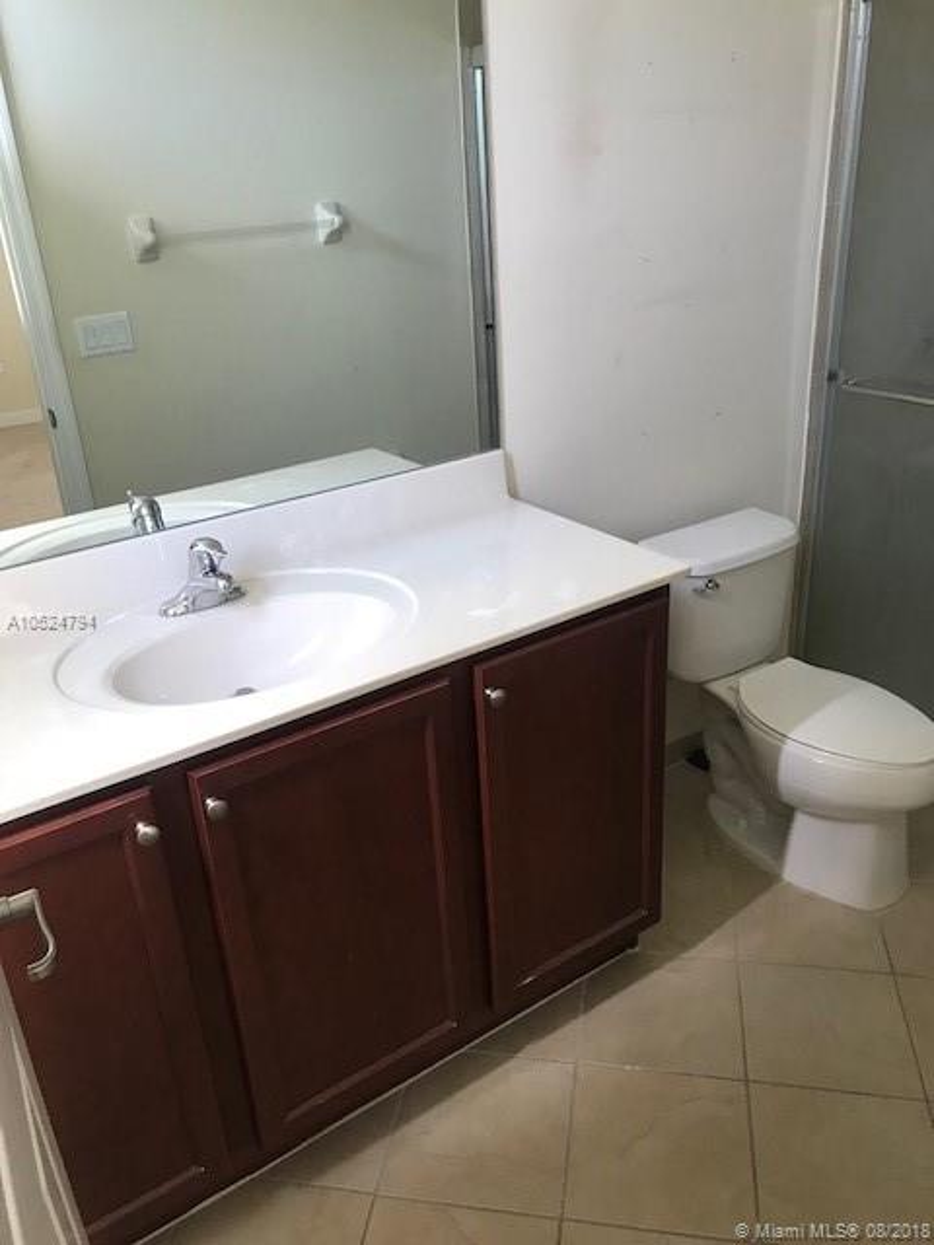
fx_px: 1007
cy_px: 622
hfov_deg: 49.7
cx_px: 467
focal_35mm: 28
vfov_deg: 63.4
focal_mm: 3.99
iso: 40
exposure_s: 1/17
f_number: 1.8
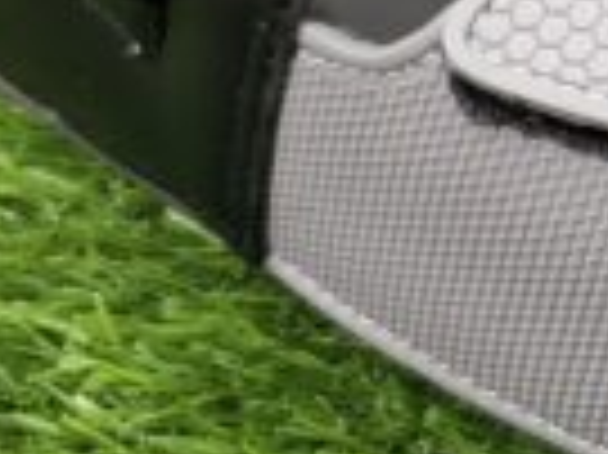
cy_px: -333
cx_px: 946
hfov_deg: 17.2
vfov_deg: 13.2
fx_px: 1790
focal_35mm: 102
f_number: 1.57
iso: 482
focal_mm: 6.54
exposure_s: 1/50
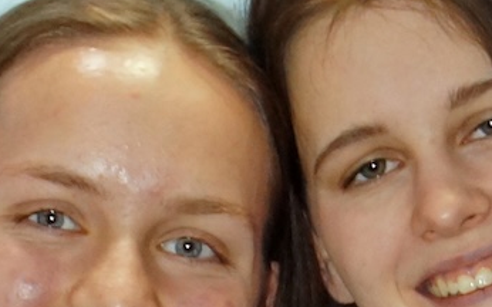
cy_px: 938
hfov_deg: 4.2
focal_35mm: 497
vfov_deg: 2.6
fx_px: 6662
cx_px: 250
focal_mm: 50
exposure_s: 1/60
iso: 500
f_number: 4.5
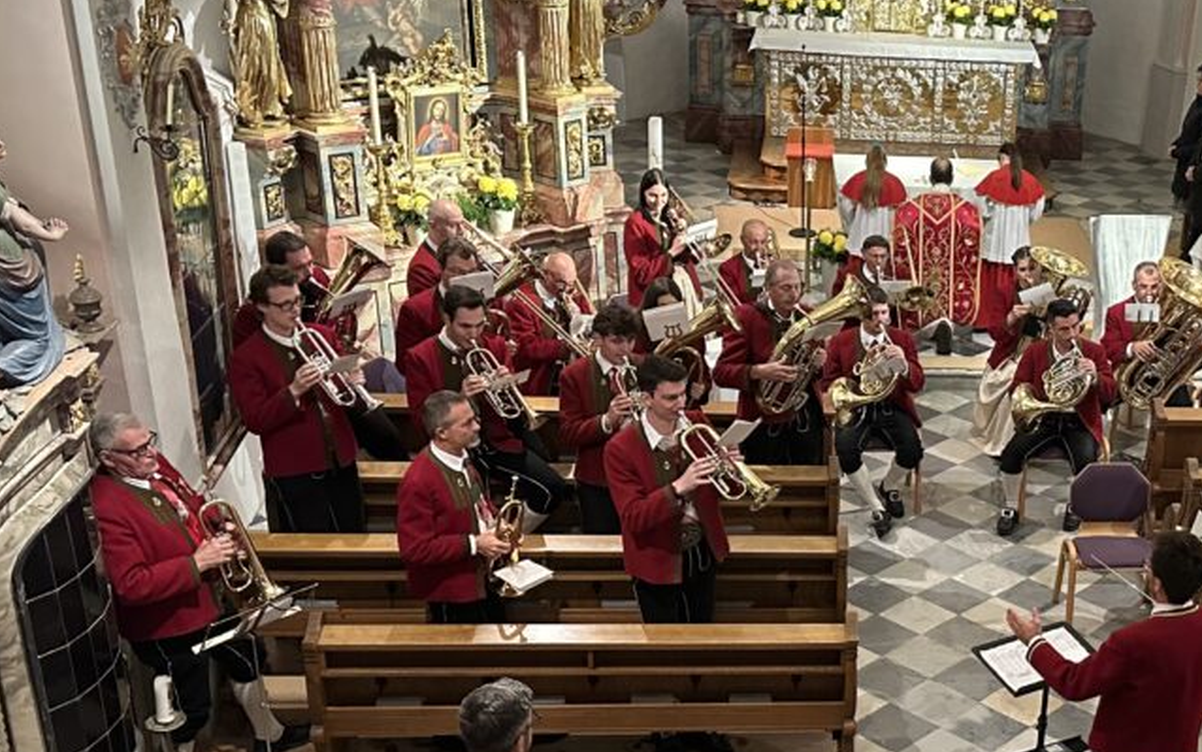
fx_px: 1671
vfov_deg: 25.2
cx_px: 927
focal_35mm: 51
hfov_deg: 38.4
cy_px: 531
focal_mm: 6.86
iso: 500
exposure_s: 1/50
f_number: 1.78
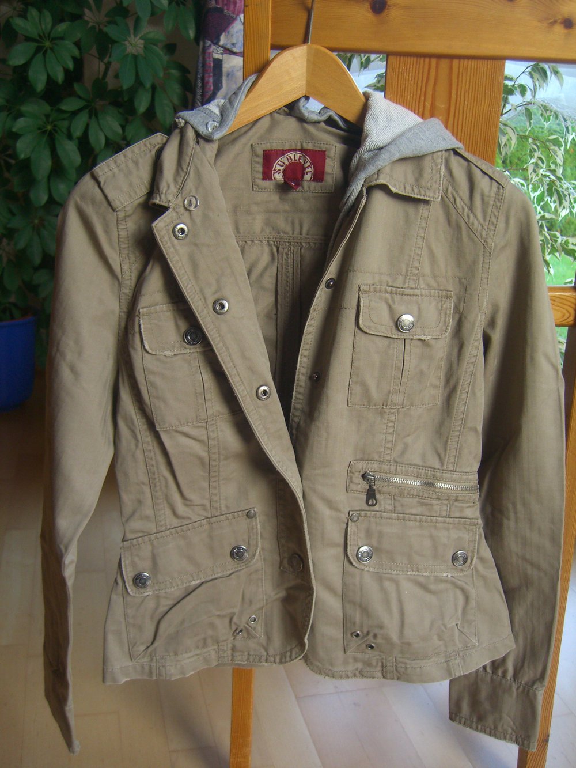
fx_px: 843
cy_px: 384
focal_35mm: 38
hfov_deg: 37.7
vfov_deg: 49.0
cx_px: 288
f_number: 2.8
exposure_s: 1/30
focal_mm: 7.9
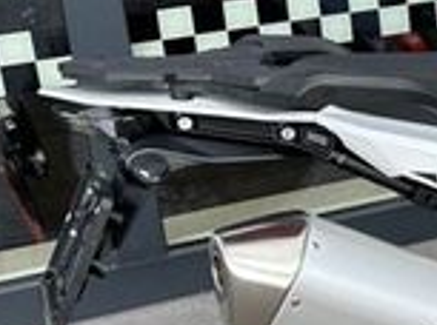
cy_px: 180
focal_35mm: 109
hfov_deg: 16.1
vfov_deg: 13.5
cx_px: 717
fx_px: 1373
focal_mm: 5.7
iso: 64
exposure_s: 1/121
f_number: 1.5
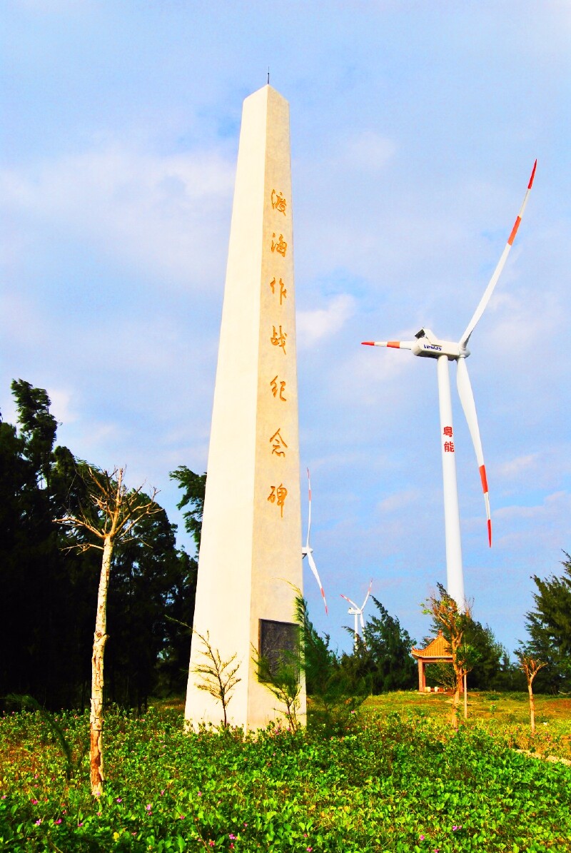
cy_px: 426
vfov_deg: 57.2
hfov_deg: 40.1
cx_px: 286
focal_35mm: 33
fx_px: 783
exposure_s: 1/1000
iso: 100
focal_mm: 22
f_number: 7.1
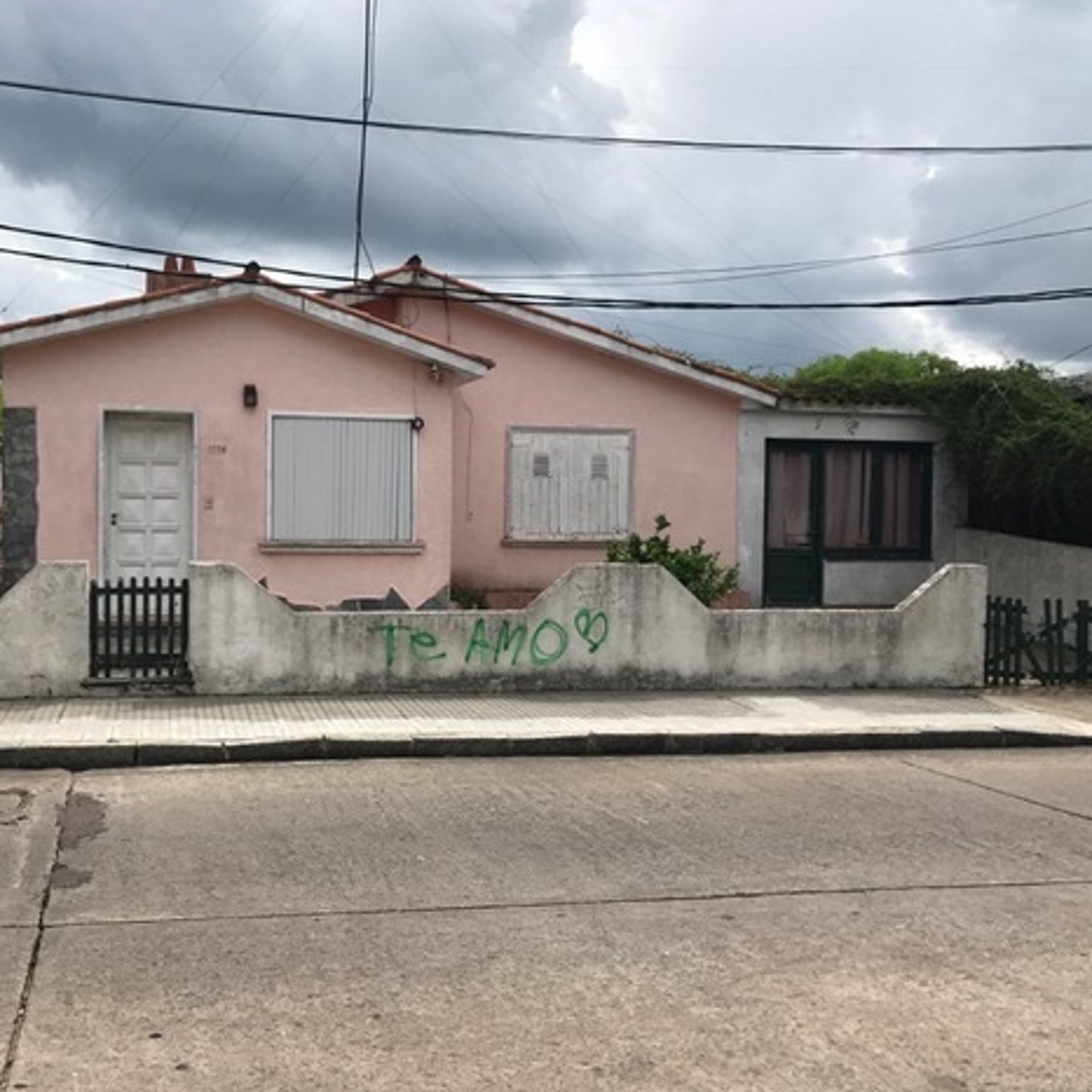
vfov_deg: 48.5
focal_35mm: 34
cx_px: 424
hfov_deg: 48.1
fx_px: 1213
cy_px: 541
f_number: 1.8
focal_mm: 3.99
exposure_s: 1/3546
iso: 20
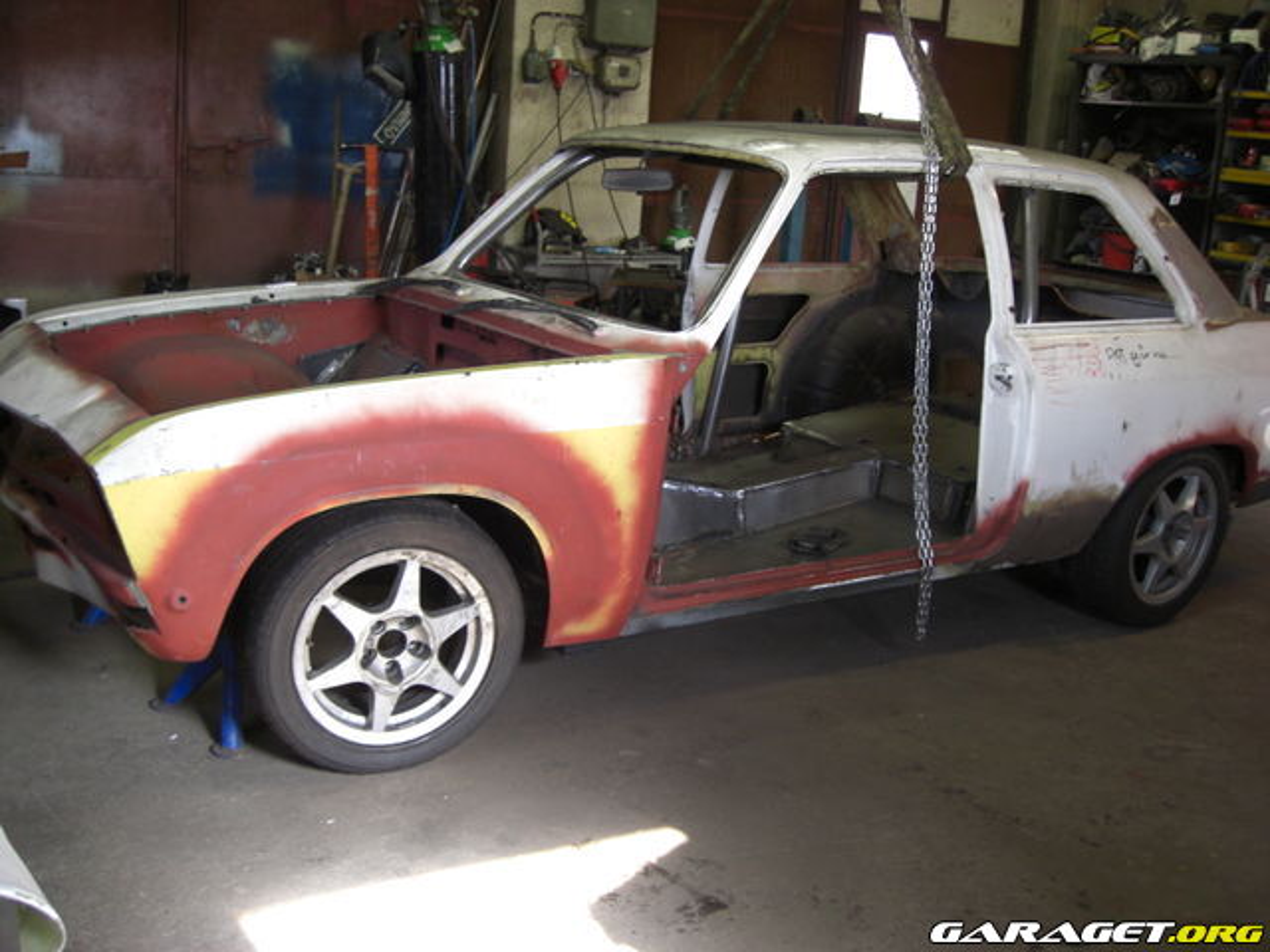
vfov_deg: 37.7
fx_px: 1394
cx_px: 635
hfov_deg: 49.0
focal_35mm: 38
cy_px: 476
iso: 200
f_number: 2.8
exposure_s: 1/50
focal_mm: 7.9
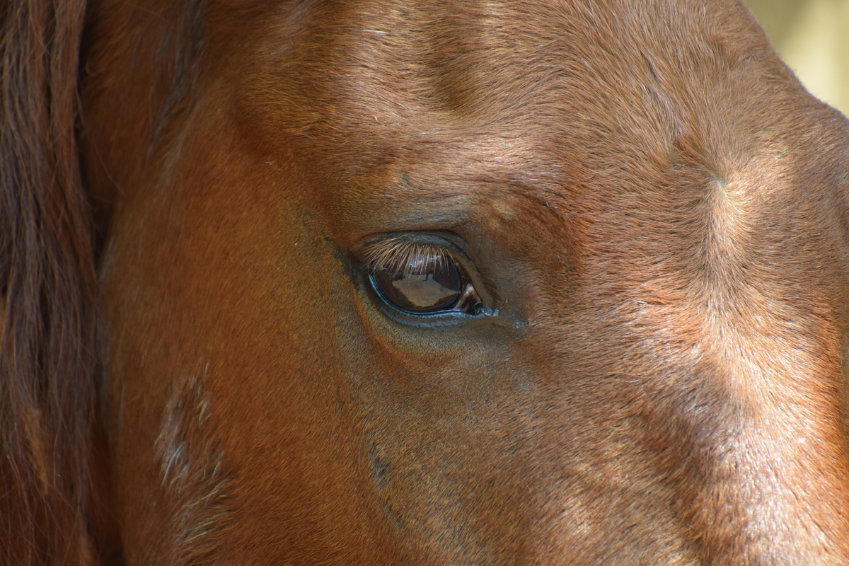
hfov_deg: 4.6
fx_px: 10612
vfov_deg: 3.1
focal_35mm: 450
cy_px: 283
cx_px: 424
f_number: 6.3
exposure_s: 1/250
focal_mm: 300
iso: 640
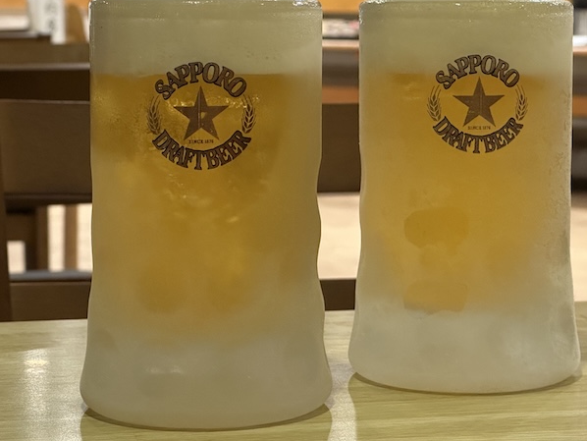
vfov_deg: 14.4
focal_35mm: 103
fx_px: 1747
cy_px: 188
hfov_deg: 19.1
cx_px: 322
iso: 640
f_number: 2.8
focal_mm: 9
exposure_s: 1/50
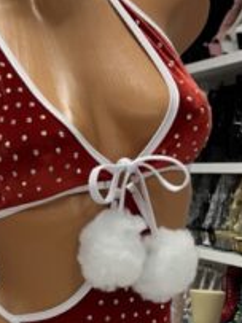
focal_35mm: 77
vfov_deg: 24.8
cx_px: 96
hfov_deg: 19.1
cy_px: 270
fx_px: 718
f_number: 1.6
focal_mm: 5.1
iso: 125
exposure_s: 1/60
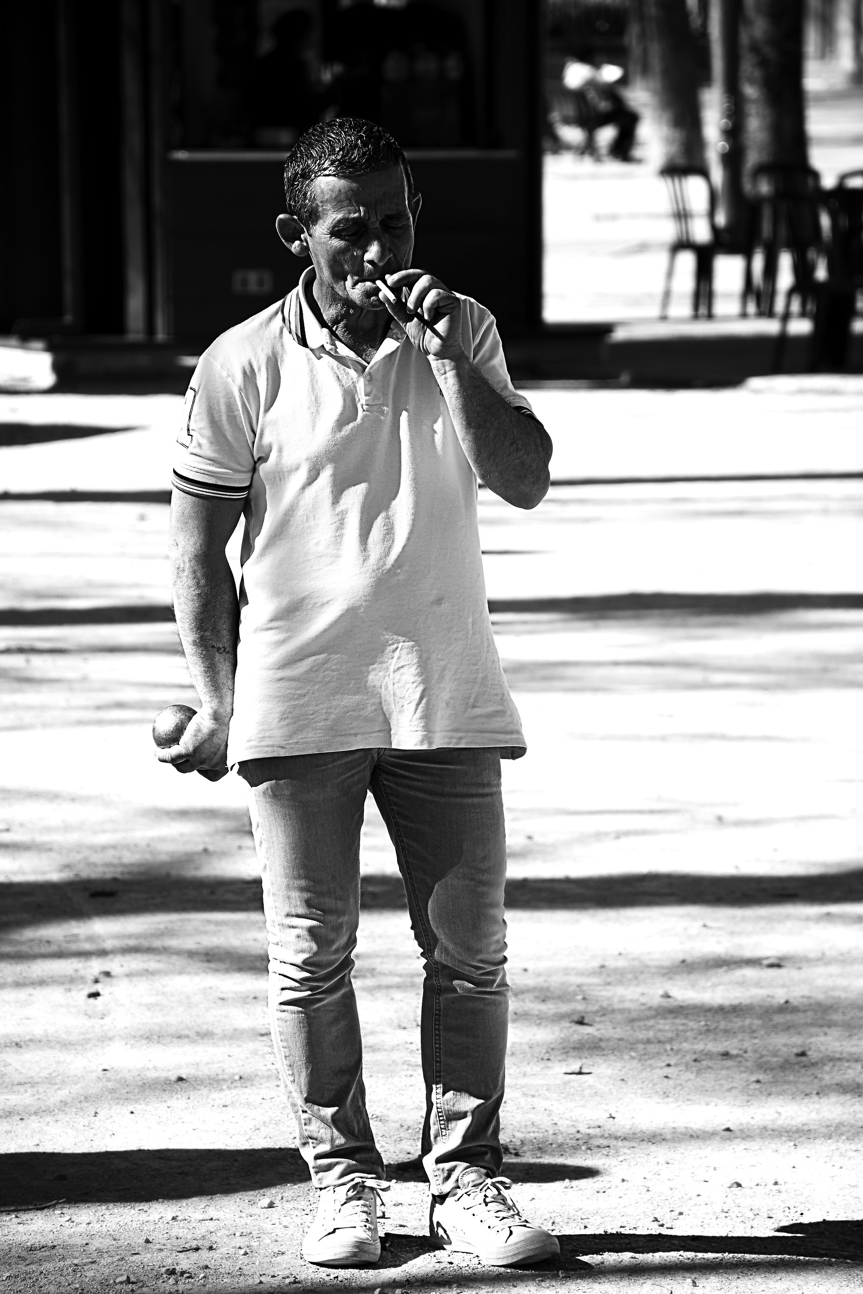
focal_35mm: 183
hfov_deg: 7.5
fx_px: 6580
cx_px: 432
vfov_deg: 11.2
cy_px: 647
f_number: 5.6
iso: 100
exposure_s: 1/500
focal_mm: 122
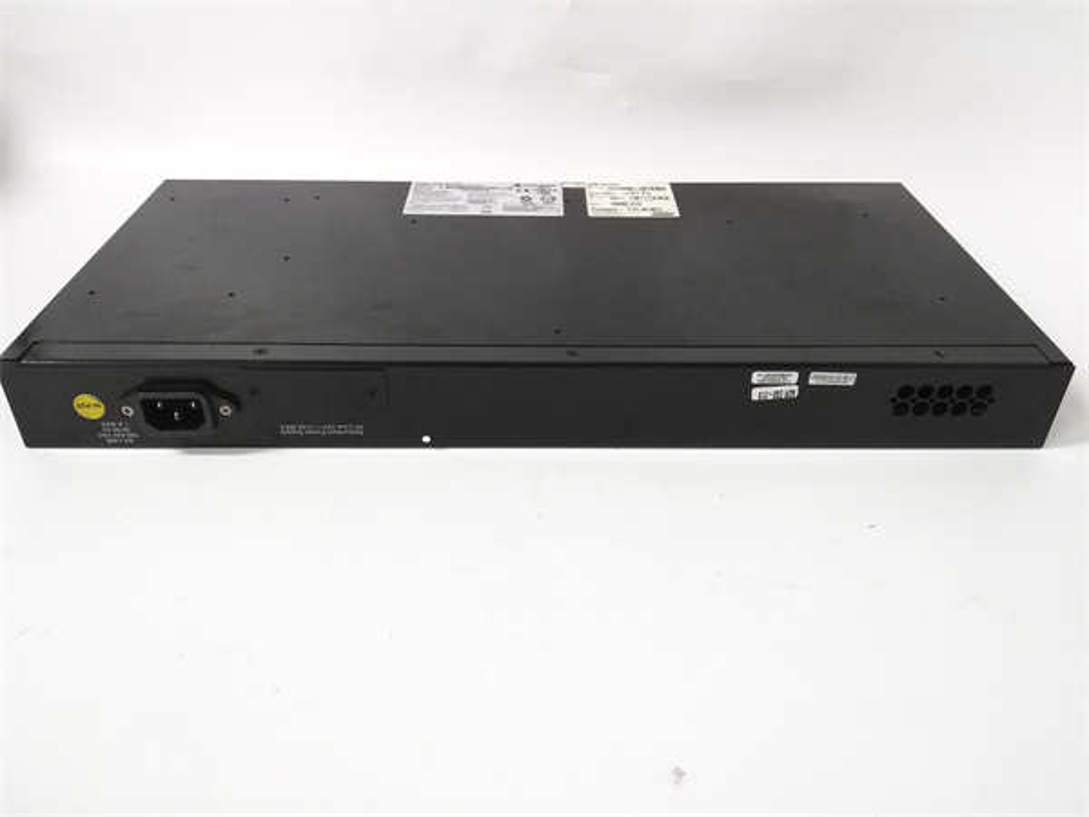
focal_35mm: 26
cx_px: 544
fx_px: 818
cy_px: 408
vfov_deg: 53.1
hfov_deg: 67.3
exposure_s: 1/30
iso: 416
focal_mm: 3.63
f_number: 1.8
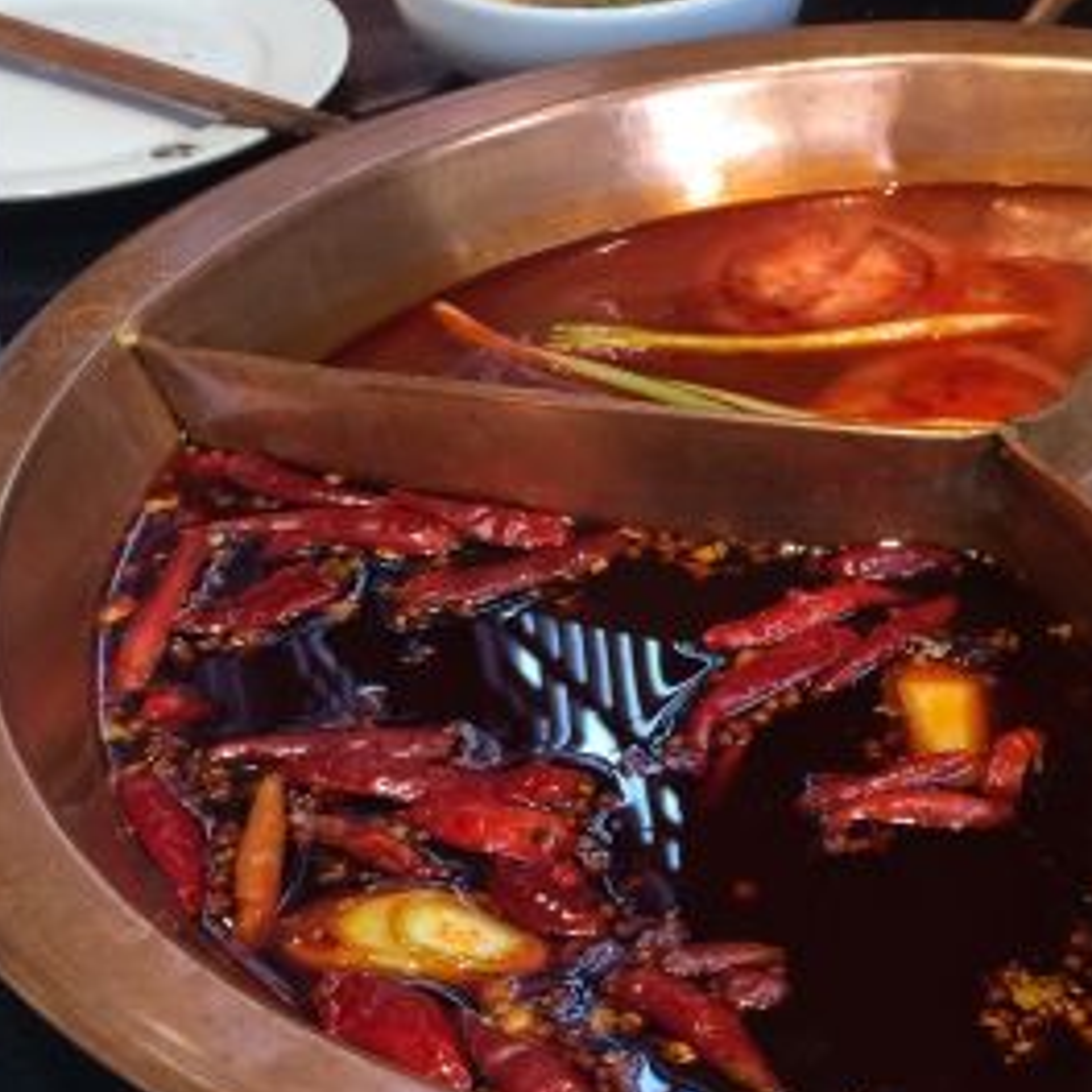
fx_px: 2427
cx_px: 1065
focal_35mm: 68
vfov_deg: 25.0
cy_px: 869
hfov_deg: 24.3
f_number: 2.2
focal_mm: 4.15
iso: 40
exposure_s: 1/33
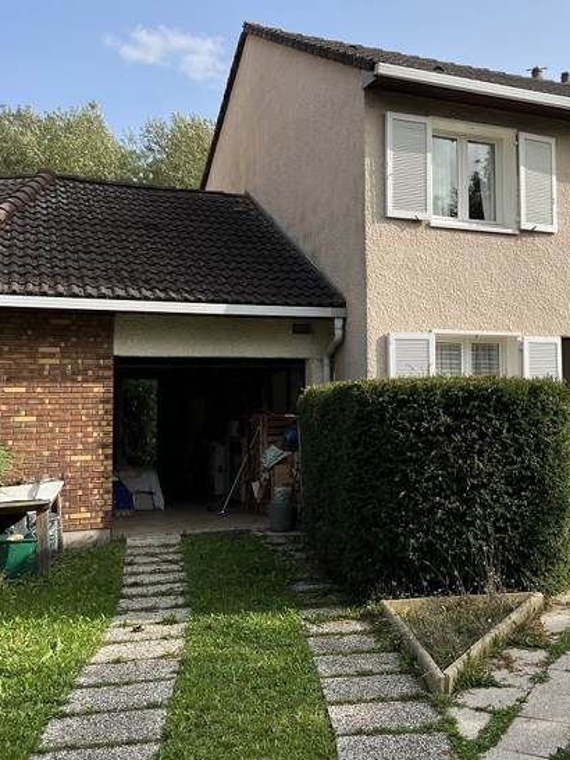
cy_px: 348
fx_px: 835
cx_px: 418
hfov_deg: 36.9
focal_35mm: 38
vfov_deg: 48.9
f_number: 1.6
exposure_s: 1/2309
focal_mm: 5.1
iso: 50
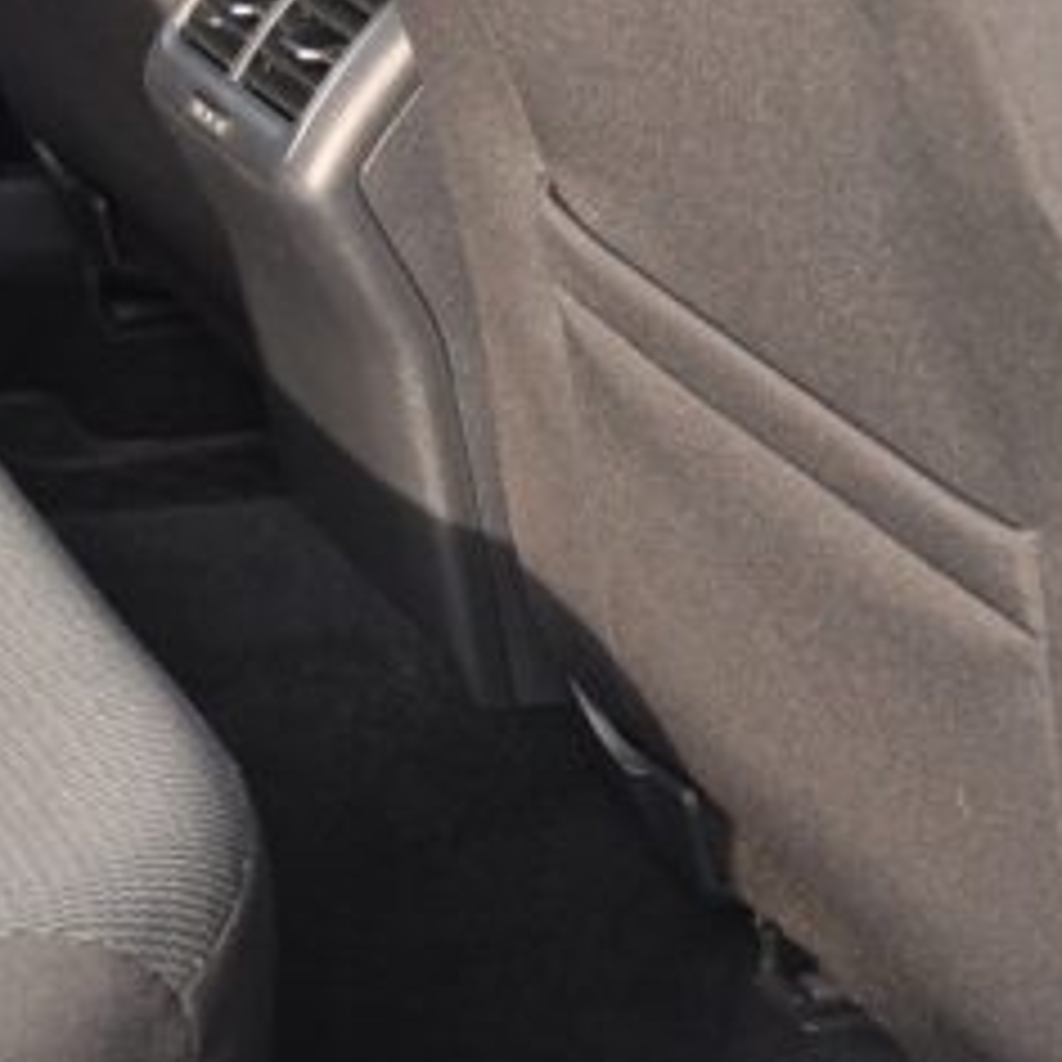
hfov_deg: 11.9
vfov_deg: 12.6
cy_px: 68
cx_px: -693
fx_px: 4784
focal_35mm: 138
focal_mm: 25
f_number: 4.5
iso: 400
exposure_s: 1/80
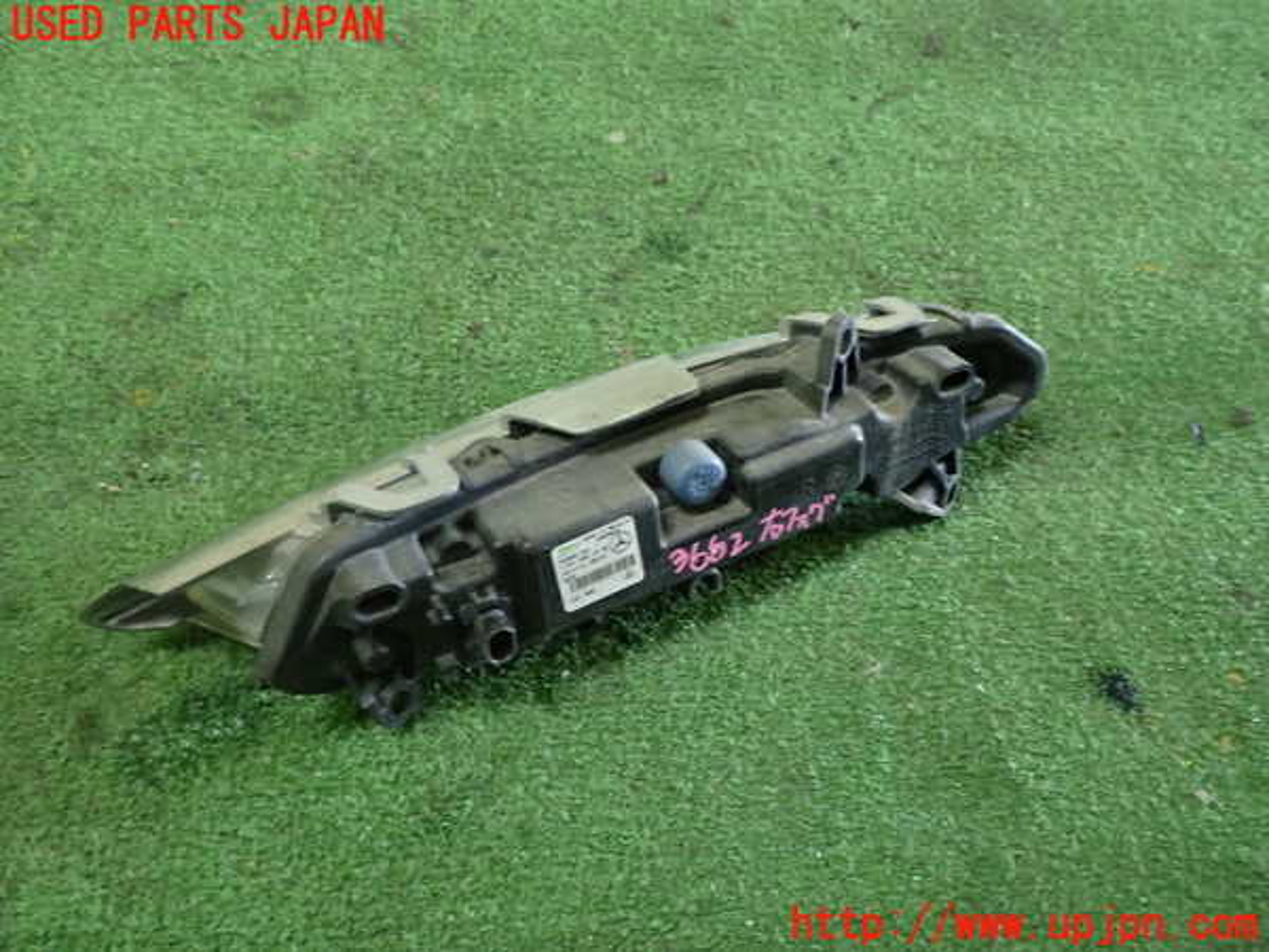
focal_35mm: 30
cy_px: 476
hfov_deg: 60.0
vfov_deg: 46.8
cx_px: 634
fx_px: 1100
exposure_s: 1/30
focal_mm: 5.4
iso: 320
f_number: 2.3
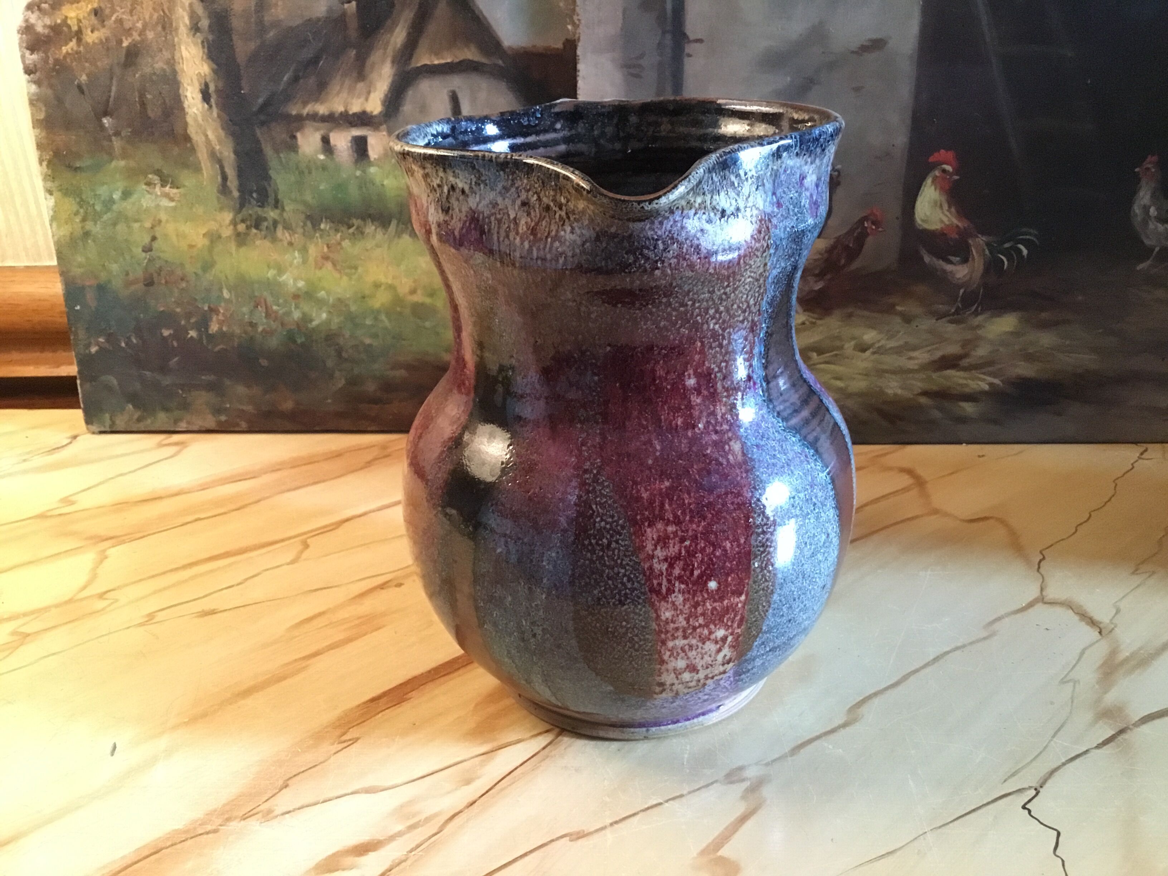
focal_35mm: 31
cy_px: 438
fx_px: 1046
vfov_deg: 45.4
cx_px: 584
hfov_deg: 58.4
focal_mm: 3.3
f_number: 2.4
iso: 320
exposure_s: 1/17
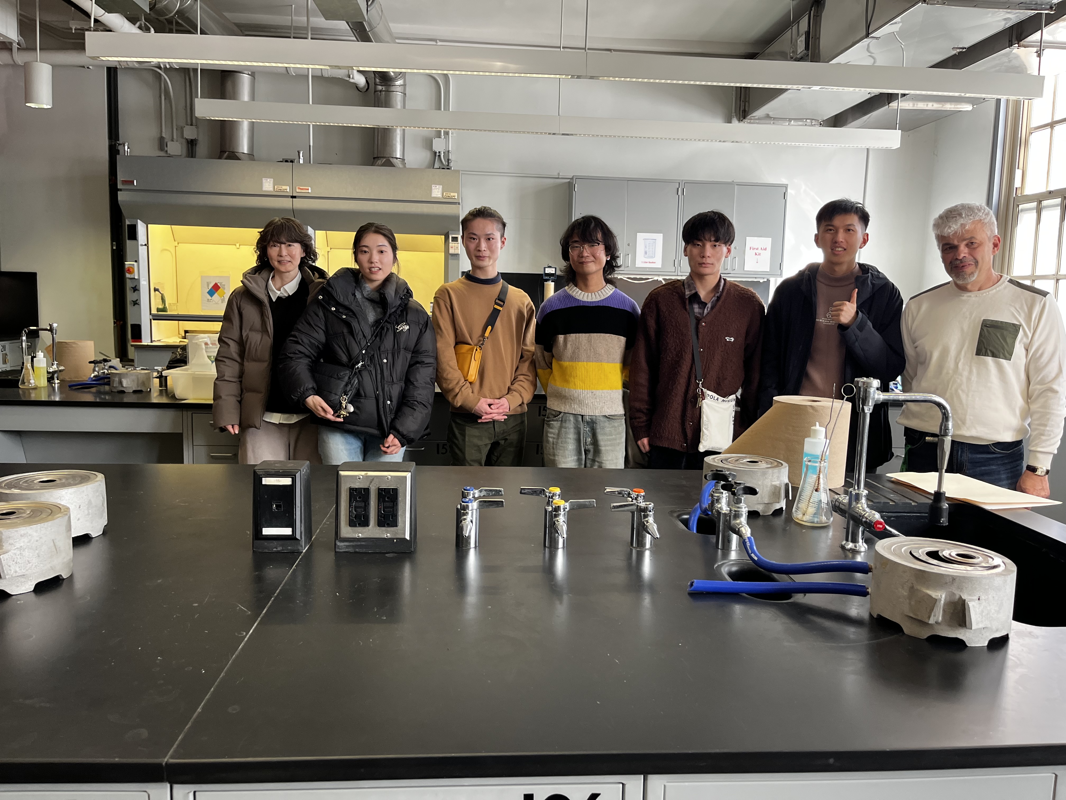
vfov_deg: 53.1
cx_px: 533
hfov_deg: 67.3
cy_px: 400
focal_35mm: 26
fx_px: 801
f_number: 1.6
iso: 125
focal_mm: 5.1
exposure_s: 1/121
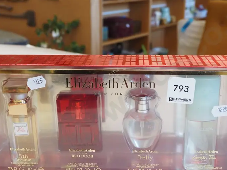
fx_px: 374
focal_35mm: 57
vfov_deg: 25.6
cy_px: 105
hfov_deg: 33.8
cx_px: 121
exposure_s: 1/125
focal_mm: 19
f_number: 5.6
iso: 1600
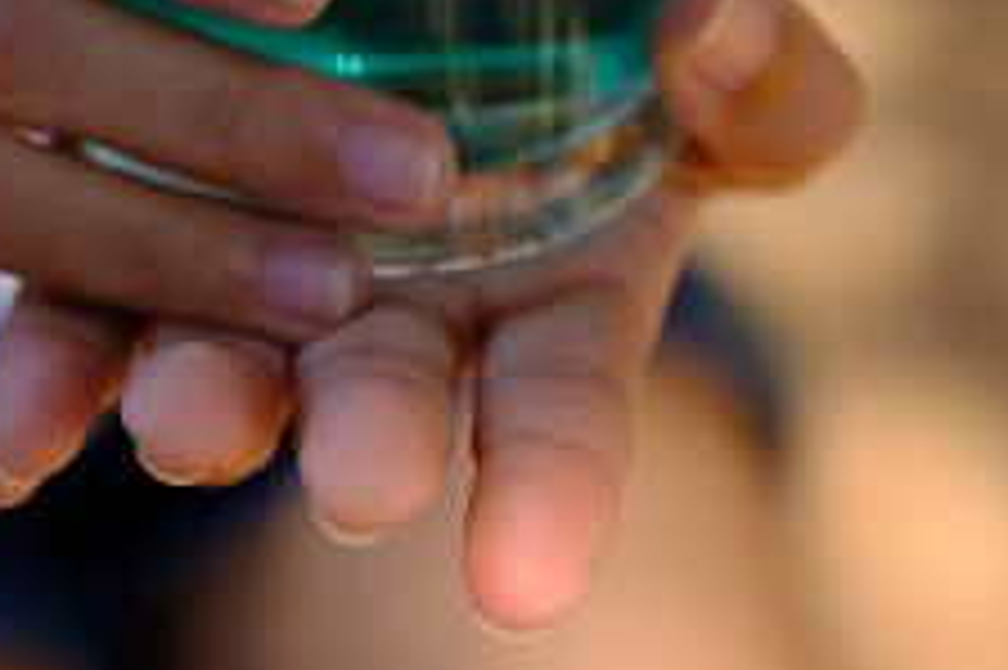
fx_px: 4672
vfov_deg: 8.2
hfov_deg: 12.3
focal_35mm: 167
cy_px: 9
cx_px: 234
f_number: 3.6
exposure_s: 1/450
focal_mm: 55
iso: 200
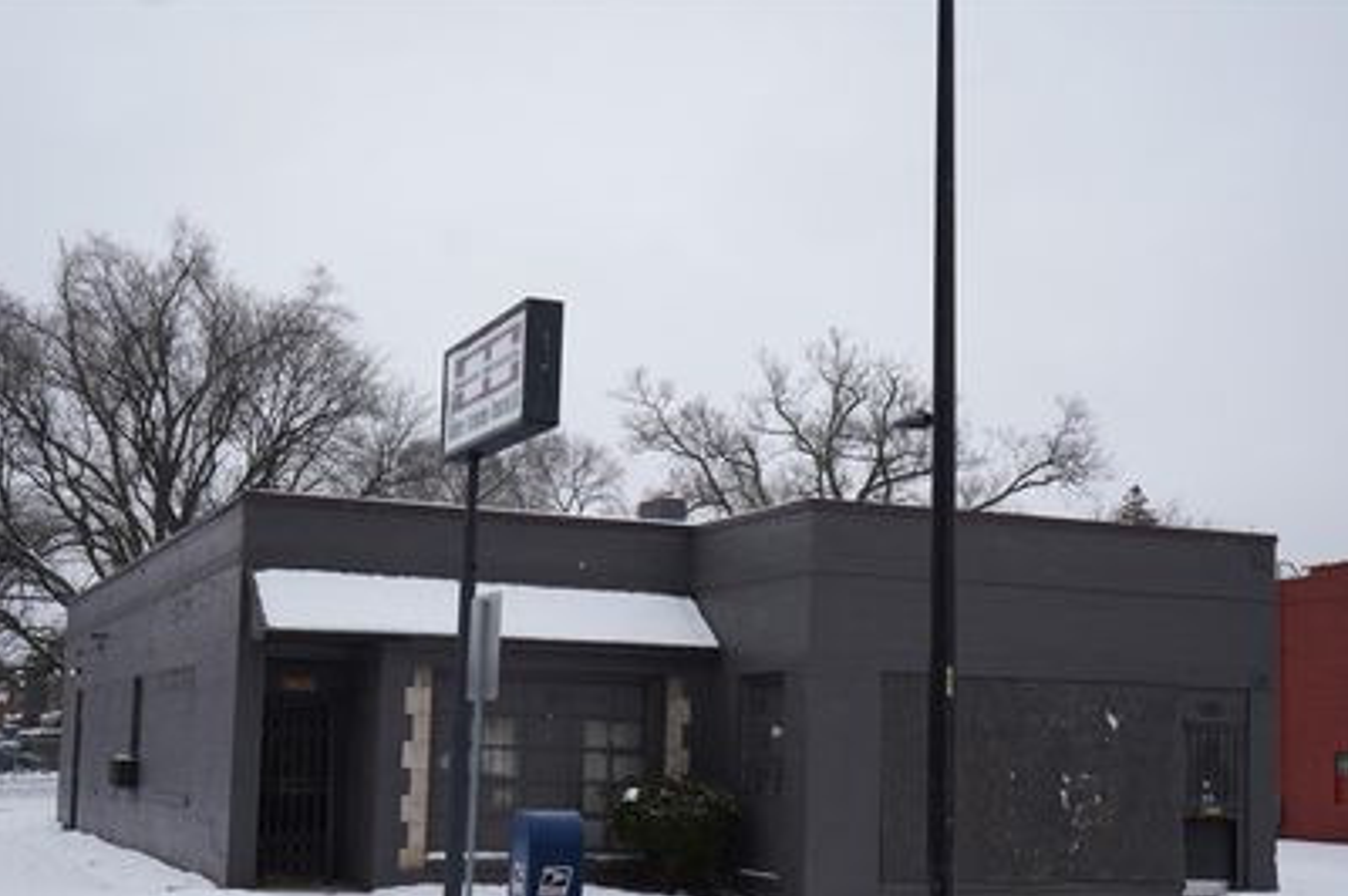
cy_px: 547
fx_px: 1871
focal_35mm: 50
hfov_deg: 39.6
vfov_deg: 26.9
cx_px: 667
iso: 100
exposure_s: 1/125
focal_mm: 40
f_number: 5
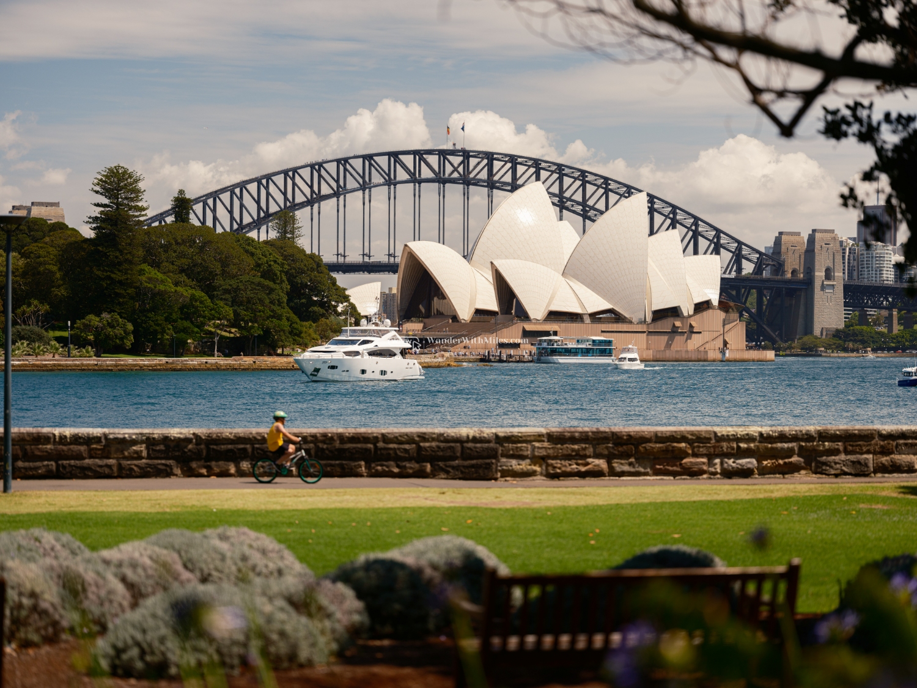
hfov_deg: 22.5
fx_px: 2305
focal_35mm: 87
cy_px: 344
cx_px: 458
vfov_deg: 17.0
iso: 320
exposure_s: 1/200
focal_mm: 110
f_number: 2
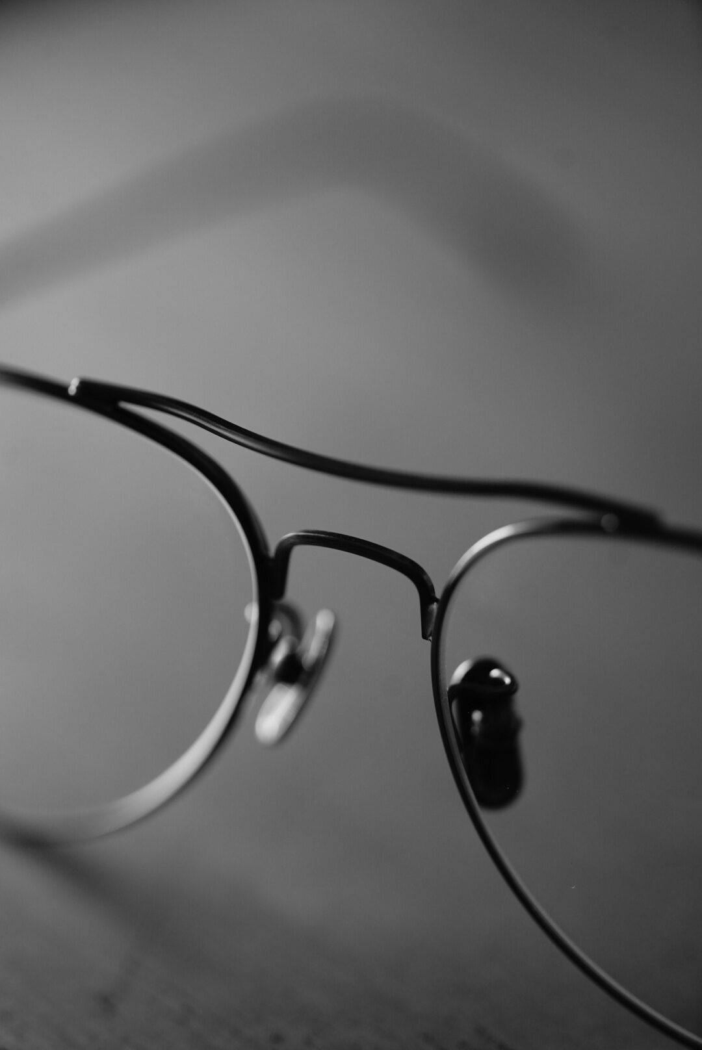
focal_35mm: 65
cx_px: 351
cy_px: 525
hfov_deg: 21.0
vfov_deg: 30.9
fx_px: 1898
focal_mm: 65
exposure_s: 1/500
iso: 1000
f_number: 2.5
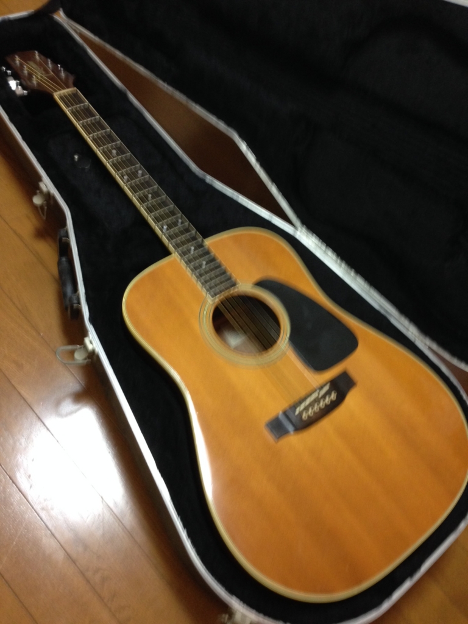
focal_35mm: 33
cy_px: 312
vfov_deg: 55.4
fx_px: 595
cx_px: 234
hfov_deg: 42.9
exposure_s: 1/20
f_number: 2.4
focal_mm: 4.12
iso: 200
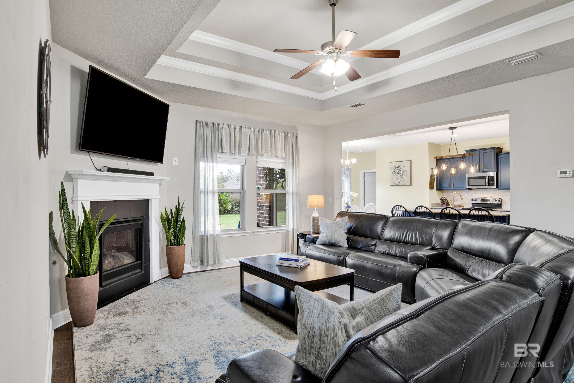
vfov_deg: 64.6
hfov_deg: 86.9
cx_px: 287
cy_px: 192
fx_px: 303
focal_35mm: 19
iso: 200
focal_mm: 19
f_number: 11
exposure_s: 1/2
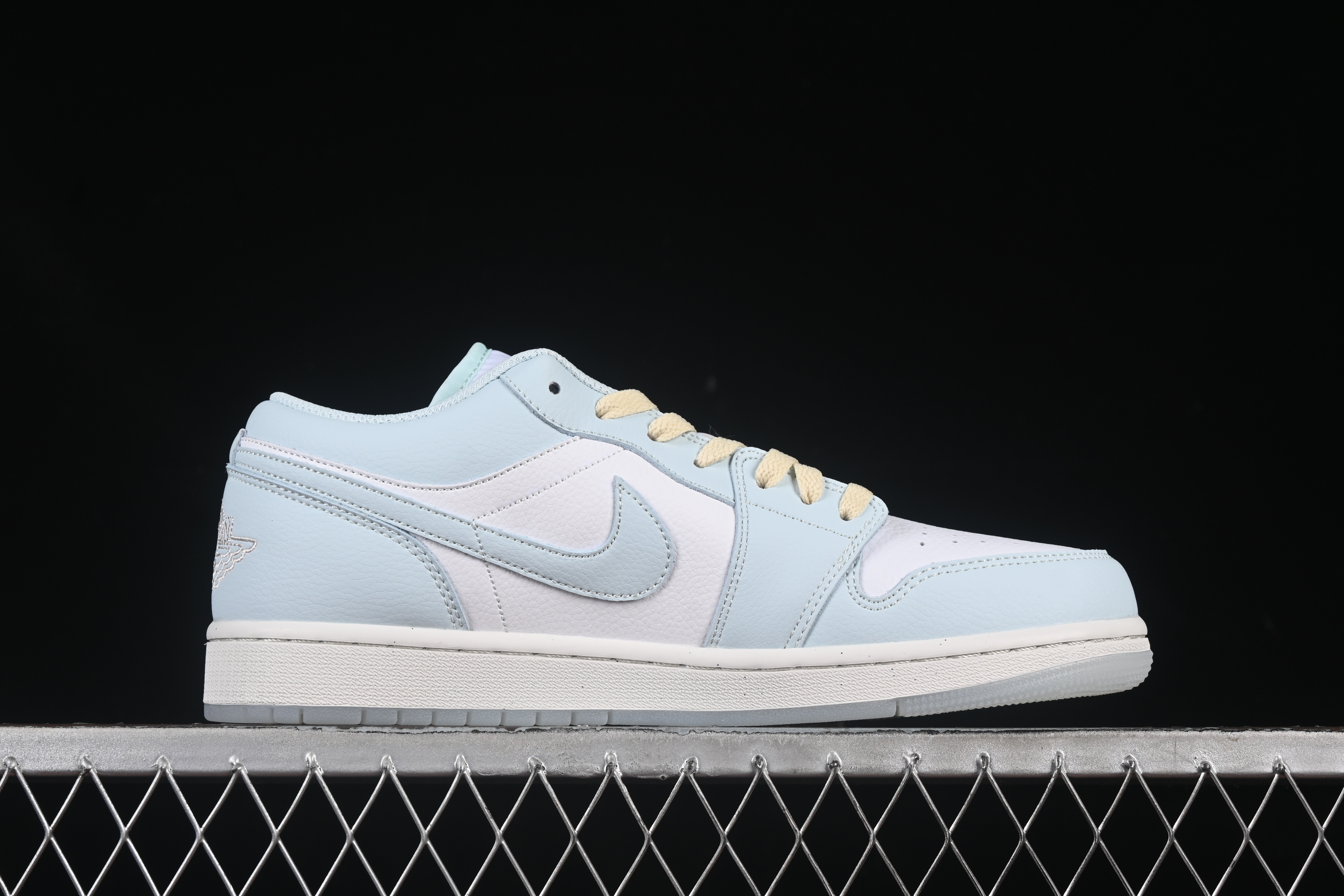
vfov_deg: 18.2
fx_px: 2800
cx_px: 672
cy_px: 448
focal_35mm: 75
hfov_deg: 27.0
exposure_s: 1/80
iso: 160
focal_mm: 50
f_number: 8
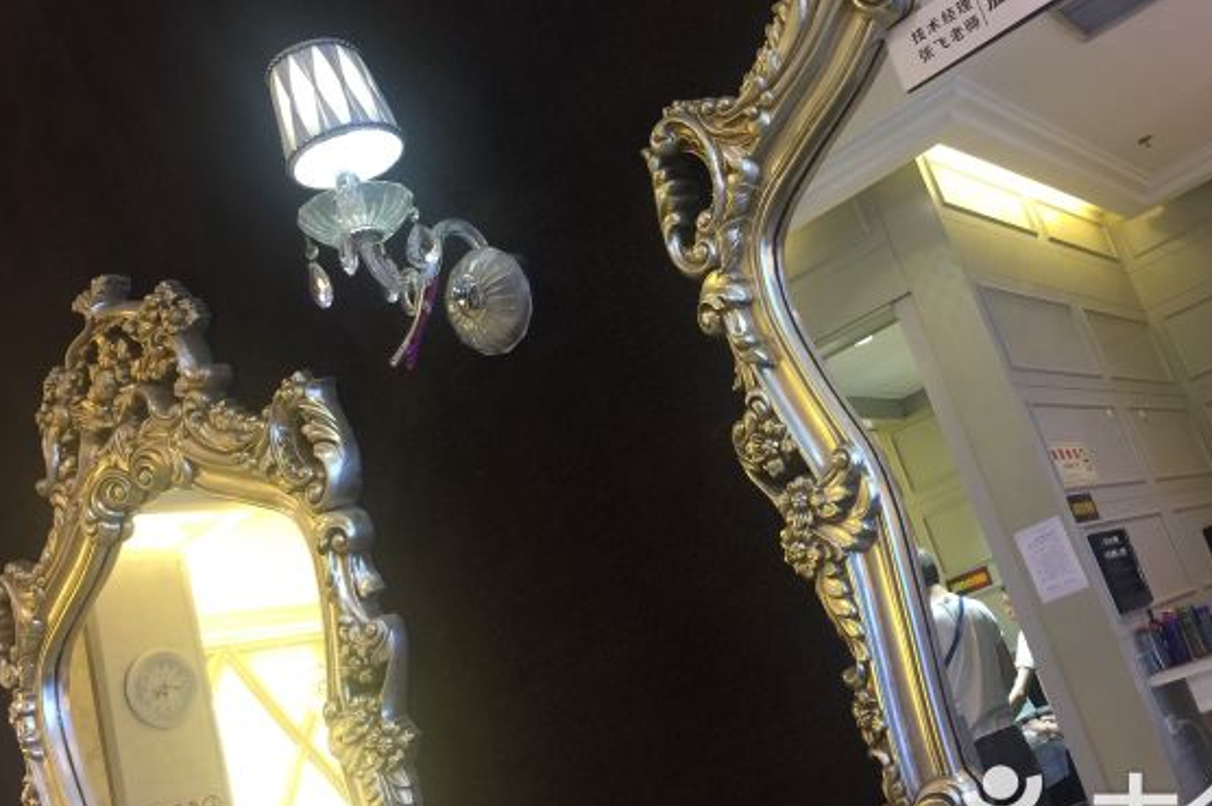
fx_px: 1279
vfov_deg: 35.0
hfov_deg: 50.3
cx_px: 746
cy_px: 358
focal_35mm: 38
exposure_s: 1/17
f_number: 2.2
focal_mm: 4.15
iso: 64
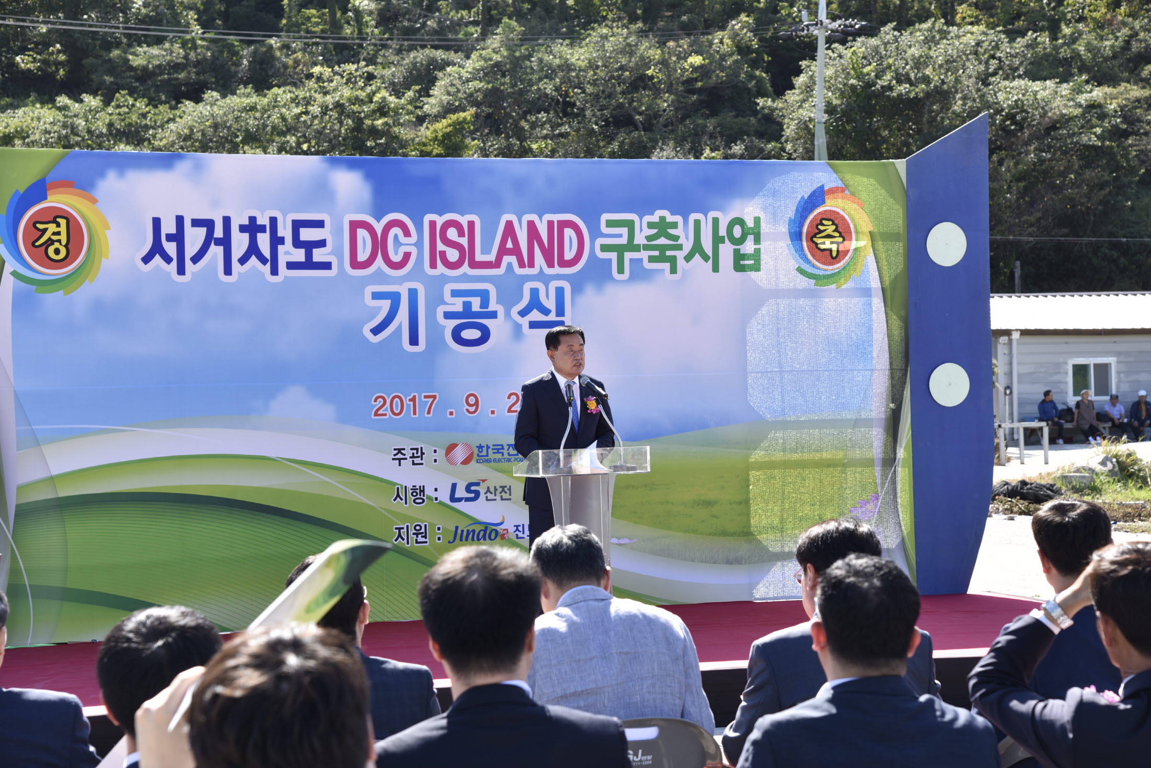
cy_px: 384
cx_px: 576
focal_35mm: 70
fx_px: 2239
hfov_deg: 28.8
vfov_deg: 19.5
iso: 100
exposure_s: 1/125
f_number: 7.1
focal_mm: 70
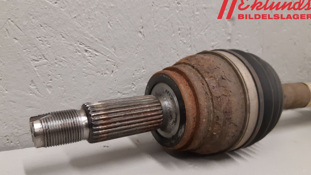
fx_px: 239
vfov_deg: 39.8
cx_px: 153
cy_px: 112
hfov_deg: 66.1
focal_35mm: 29
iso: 200
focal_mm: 3.93
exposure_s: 1/50
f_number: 1.7
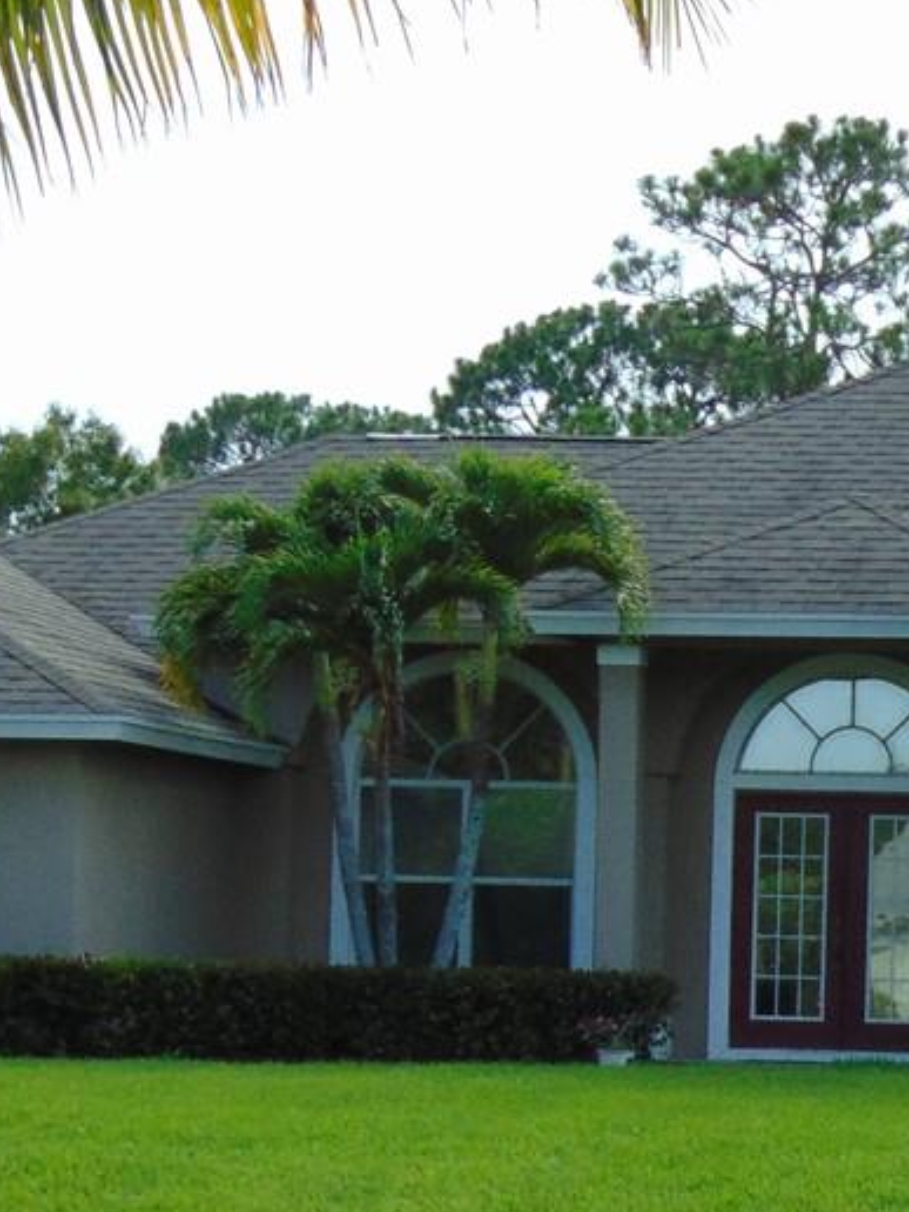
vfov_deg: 12.7
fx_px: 5427
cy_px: 1024
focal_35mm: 155
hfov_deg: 9.5
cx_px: 987
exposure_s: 1/500
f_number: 3.5
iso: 80
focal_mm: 9
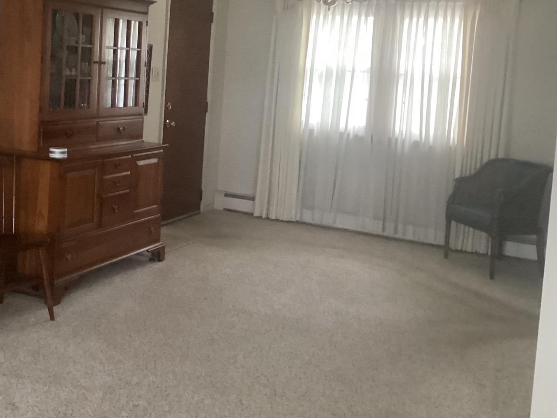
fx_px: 756
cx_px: 157
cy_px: 106
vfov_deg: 30.4
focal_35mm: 47
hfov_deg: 39.6
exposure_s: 1/30
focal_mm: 3.3
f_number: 2.4
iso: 640
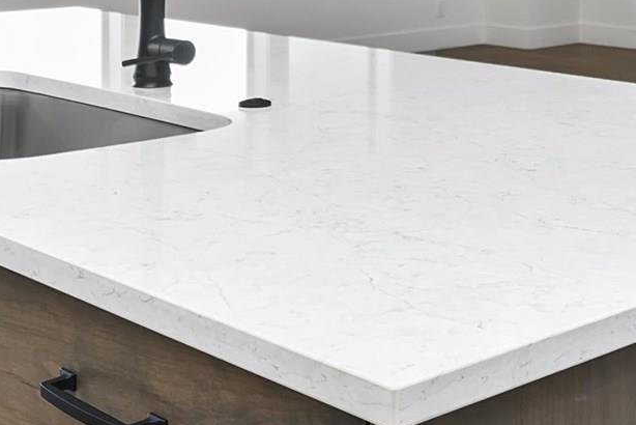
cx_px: 445
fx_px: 1326
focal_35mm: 75
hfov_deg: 26.8
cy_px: -137
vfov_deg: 17.1
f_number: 6.3
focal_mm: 10
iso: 320
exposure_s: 1/3
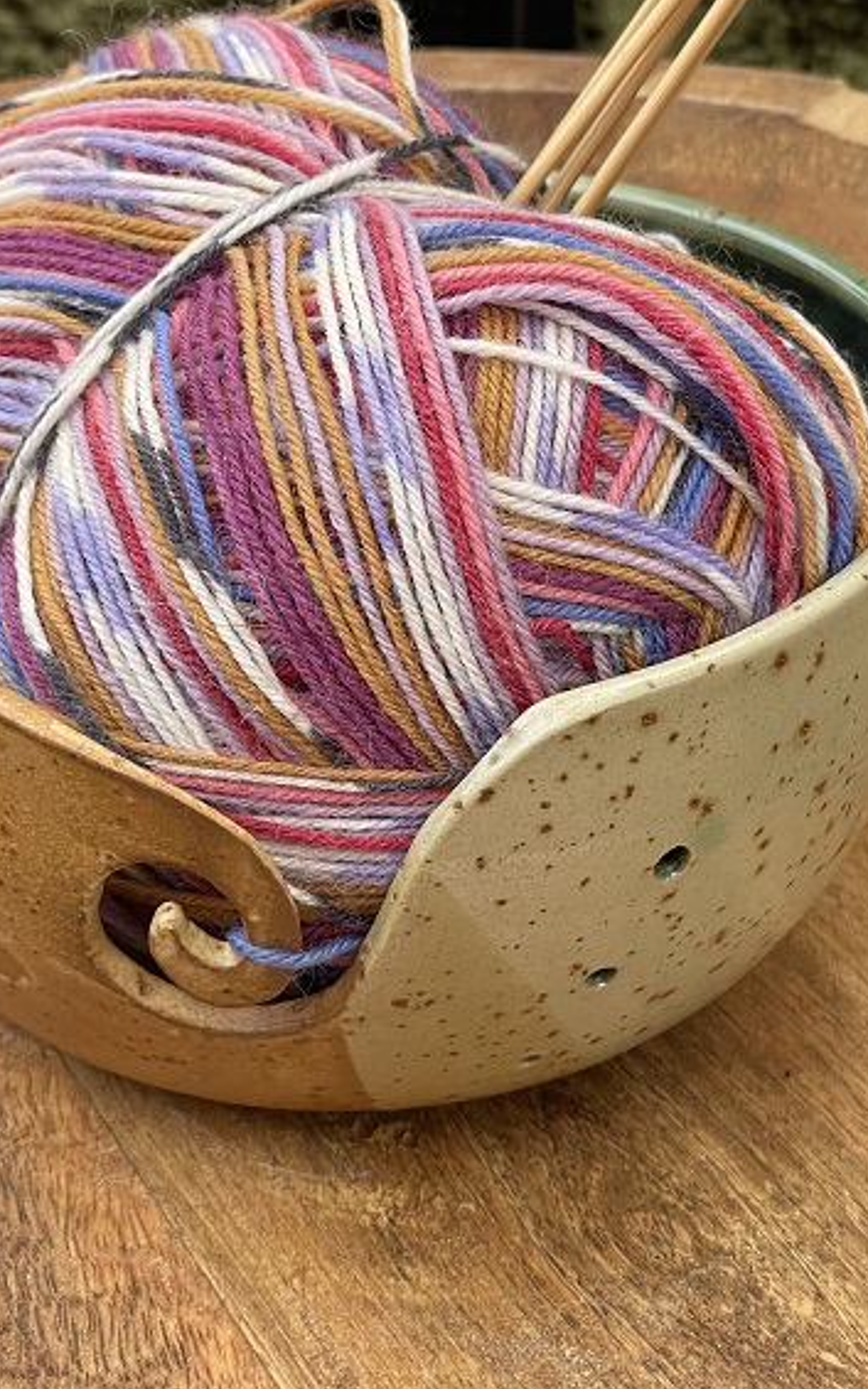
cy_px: 580
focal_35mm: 78
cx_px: 361
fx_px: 2953
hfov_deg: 16.7
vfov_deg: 26.4
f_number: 2
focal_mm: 6
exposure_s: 1/245
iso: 25
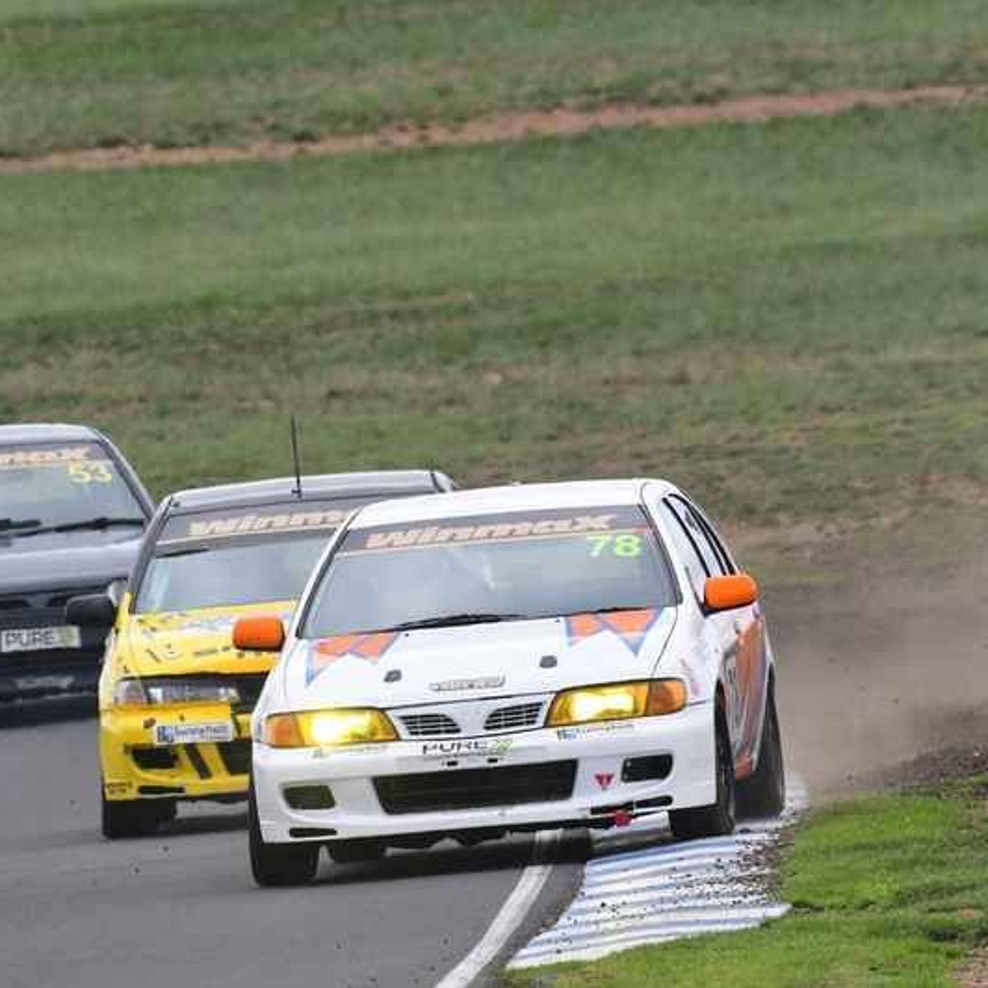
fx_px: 30967
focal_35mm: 959
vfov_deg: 1.8
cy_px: 494
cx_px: 409
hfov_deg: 1.8
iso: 500
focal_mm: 500
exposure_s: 1/640
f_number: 10
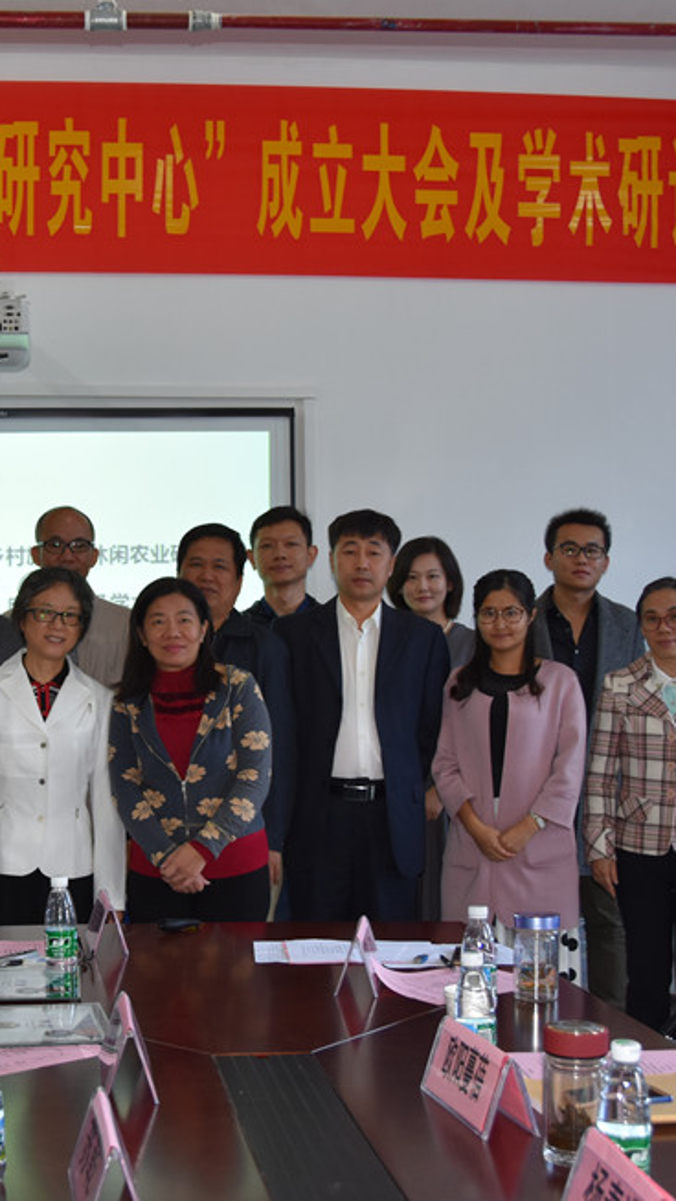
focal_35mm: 48
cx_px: 141
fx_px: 1529
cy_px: 610
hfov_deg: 24.6
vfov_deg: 42.9
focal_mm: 20
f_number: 3.5
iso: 400
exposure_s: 1/80
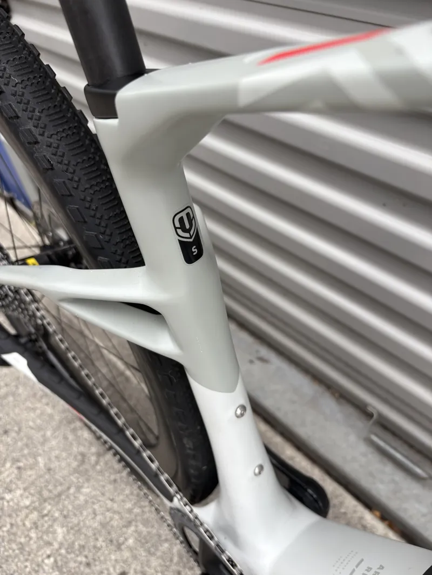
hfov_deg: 53.1
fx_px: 432
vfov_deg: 67.3
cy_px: 288
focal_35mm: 26
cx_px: 216
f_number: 1.6
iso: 40
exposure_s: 1/122
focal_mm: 5.96
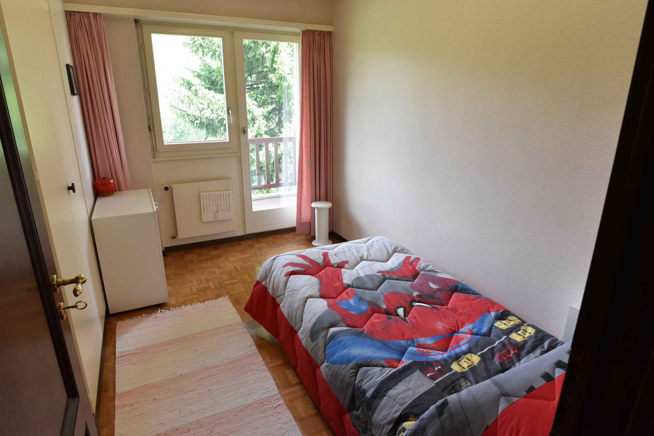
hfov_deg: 84.0
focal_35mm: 20
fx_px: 363
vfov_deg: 62.0
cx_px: 327
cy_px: 218
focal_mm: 20
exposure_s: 1/100
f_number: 11
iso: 3200
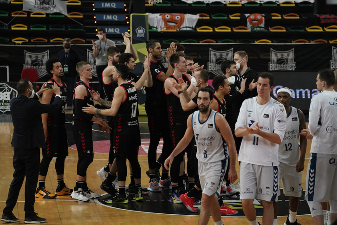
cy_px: 112
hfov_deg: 10.4
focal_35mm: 198
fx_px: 1853
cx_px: 168
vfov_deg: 6.9
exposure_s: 1/800
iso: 6400
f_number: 5.6
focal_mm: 198
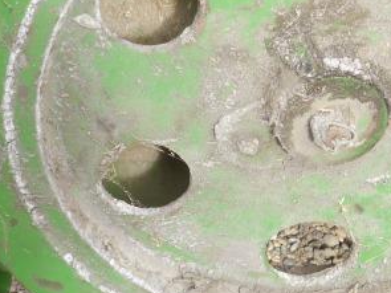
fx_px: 1253
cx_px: 228
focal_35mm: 111
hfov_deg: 17.7
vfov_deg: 13.3
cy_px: 56
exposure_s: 1/160
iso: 160
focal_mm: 16
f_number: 4.5
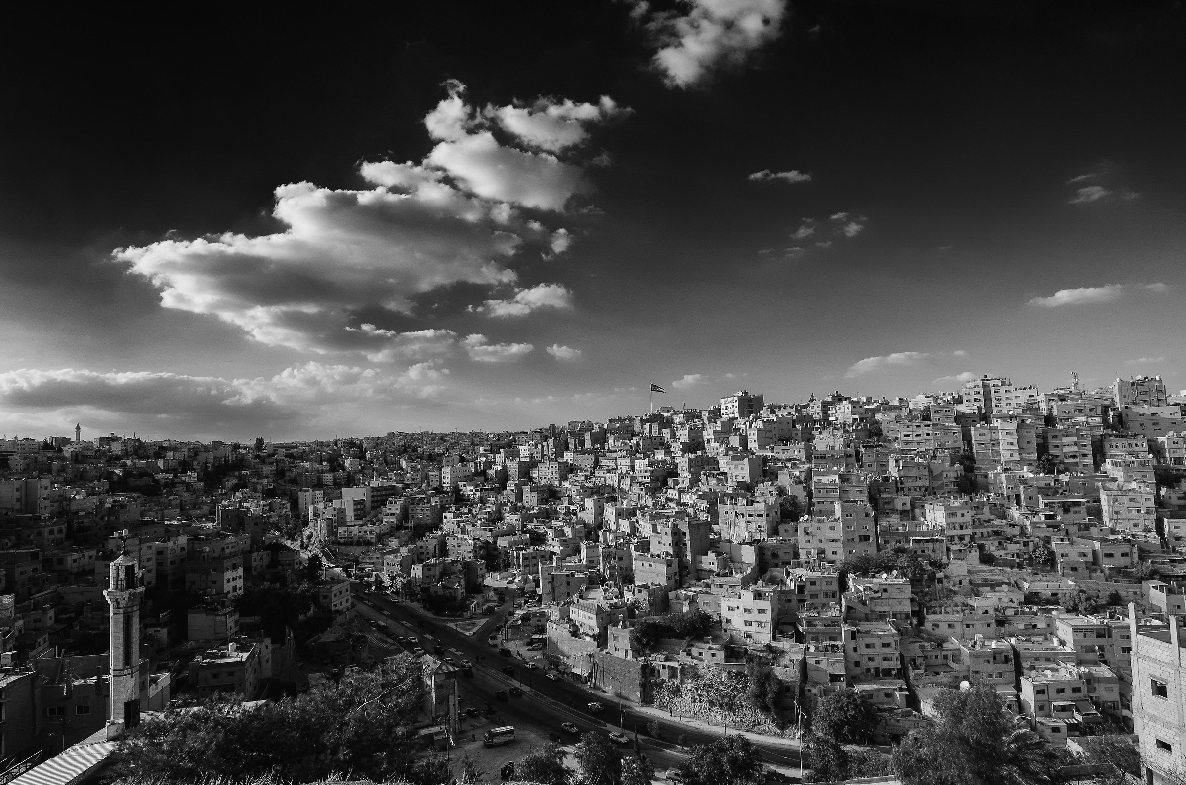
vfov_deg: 59.3
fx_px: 690
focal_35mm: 21
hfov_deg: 81.3
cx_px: 593
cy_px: 392
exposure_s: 1/320
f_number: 10
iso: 250
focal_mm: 14
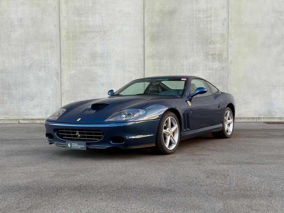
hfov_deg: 39.7
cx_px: 142
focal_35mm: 48
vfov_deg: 30.3
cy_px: 106
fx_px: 394
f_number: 1.78
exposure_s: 1/91
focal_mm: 6.76
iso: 100
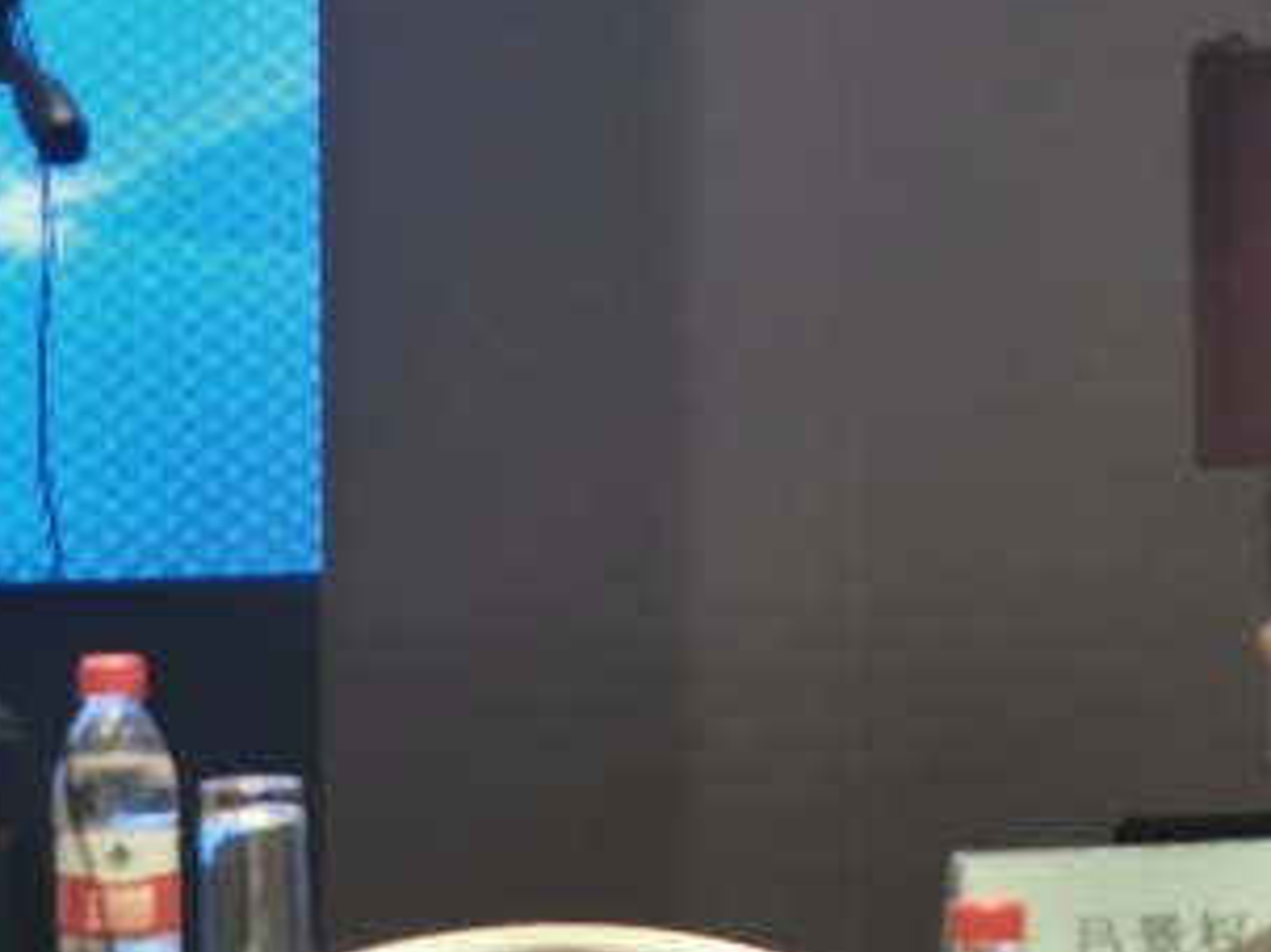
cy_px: -13
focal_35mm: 385
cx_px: 1198
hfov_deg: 5.1
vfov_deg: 3.9
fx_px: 14130
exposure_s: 1/24
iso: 400
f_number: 3.4
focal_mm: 14.46
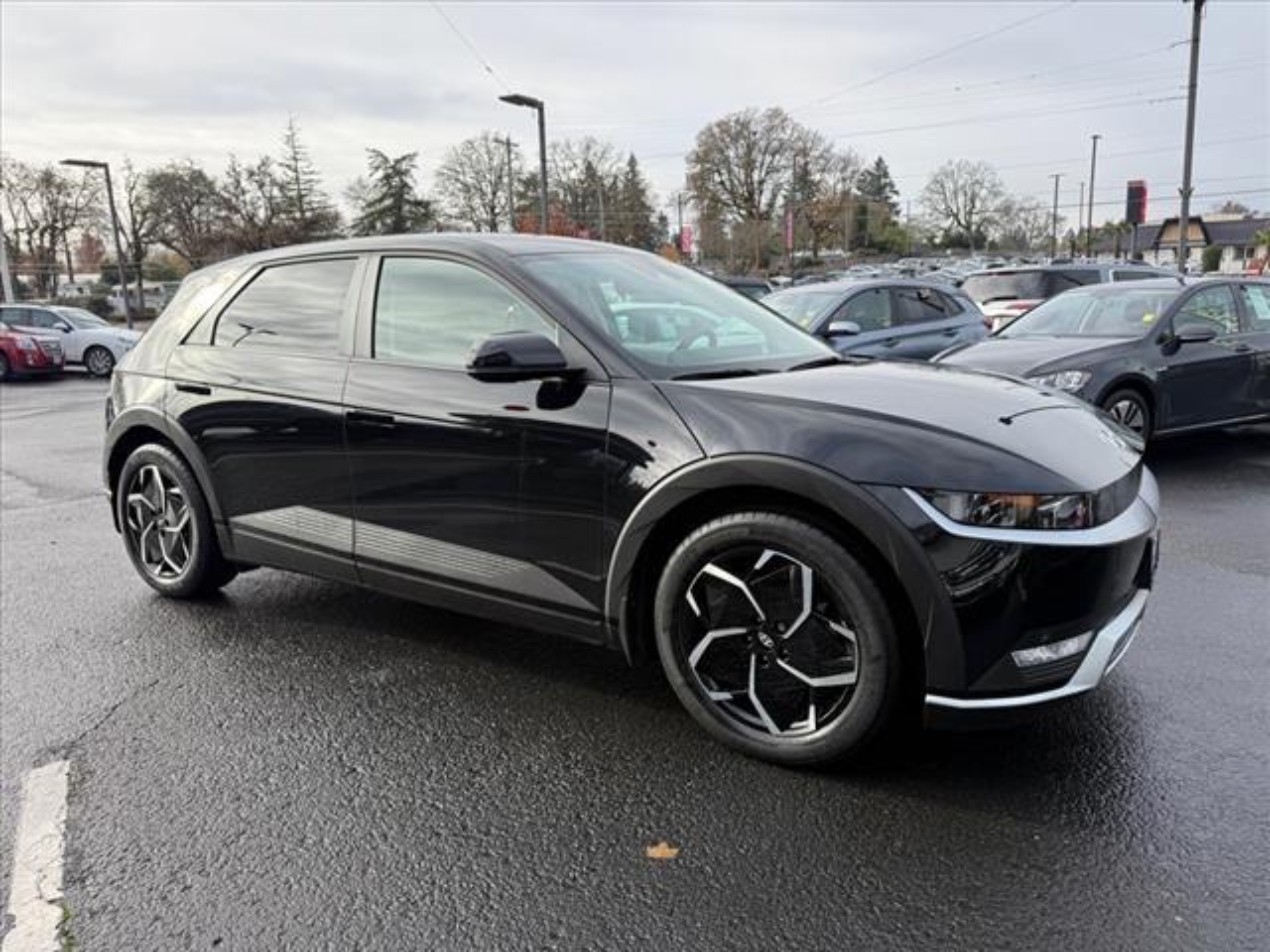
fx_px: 881
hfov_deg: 71.6
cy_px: 476
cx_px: 635
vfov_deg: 56.8
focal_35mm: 24
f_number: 1.78
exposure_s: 1/1437
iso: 80
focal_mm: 6.76
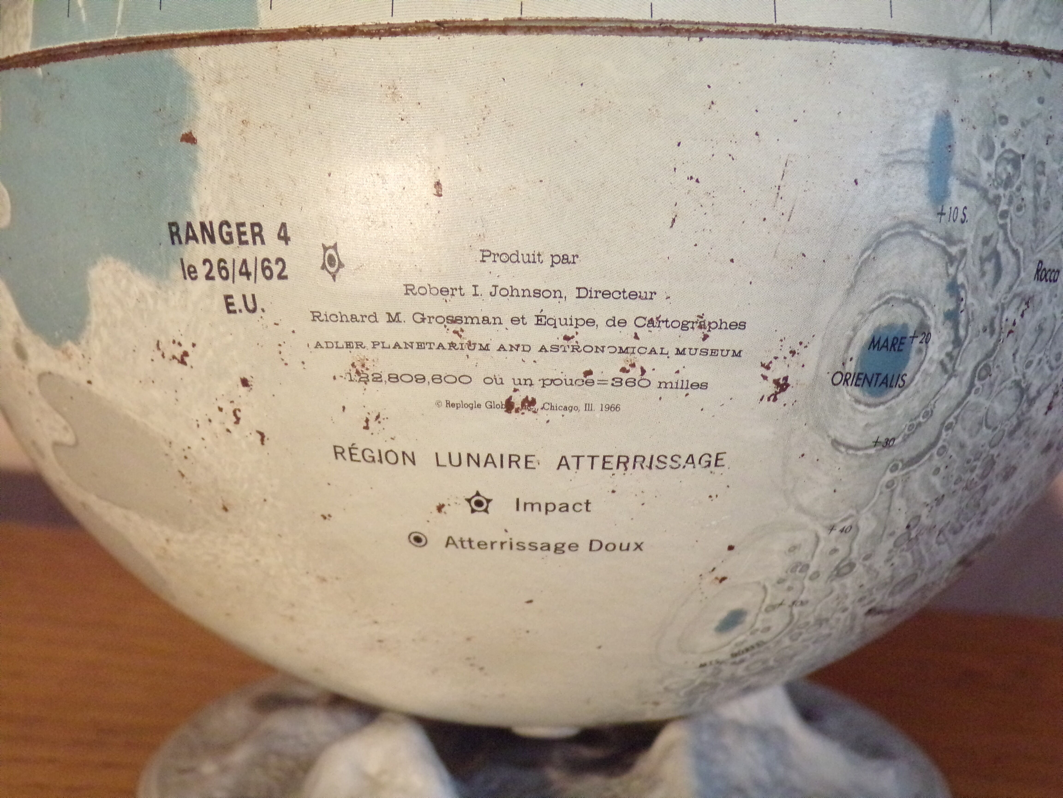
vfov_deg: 14.9
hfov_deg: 19.8
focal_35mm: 99
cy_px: 399
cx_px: 532
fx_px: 3040
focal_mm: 17.7
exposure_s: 1/25
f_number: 4.2
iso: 800
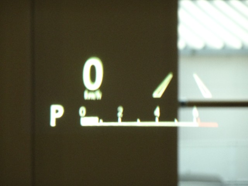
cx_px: 124
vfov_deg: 5.0
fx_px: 2149
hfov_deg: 6.6
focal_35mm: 300
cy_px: 93
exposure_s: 1/250
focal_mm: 51.19
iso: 640
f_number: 6.3
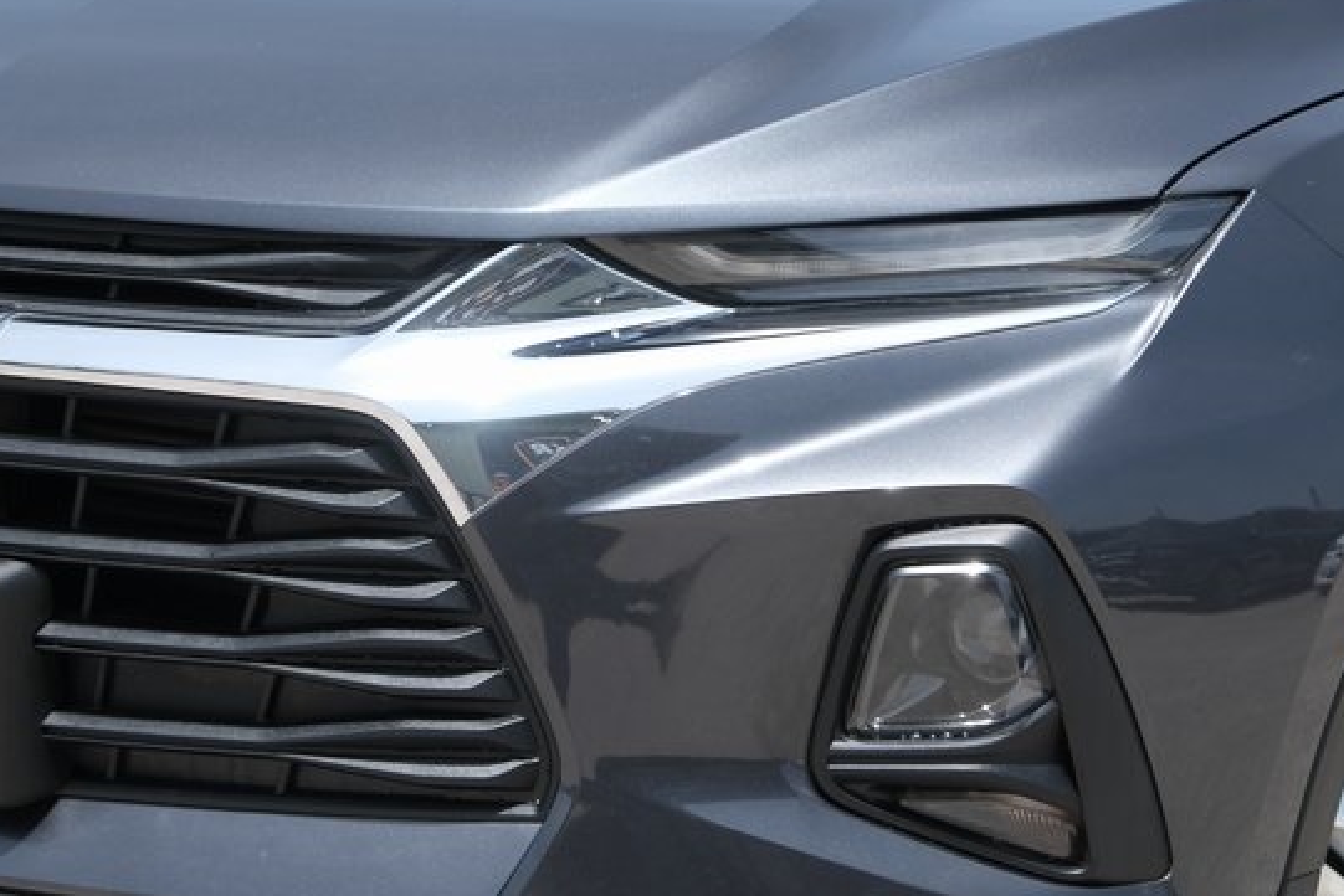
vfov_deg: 8.7
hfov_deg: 13.1
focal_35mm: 157
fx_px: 5863
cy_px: 274
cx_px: 889
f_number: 5
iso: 160
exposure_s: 1/400
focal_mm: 55
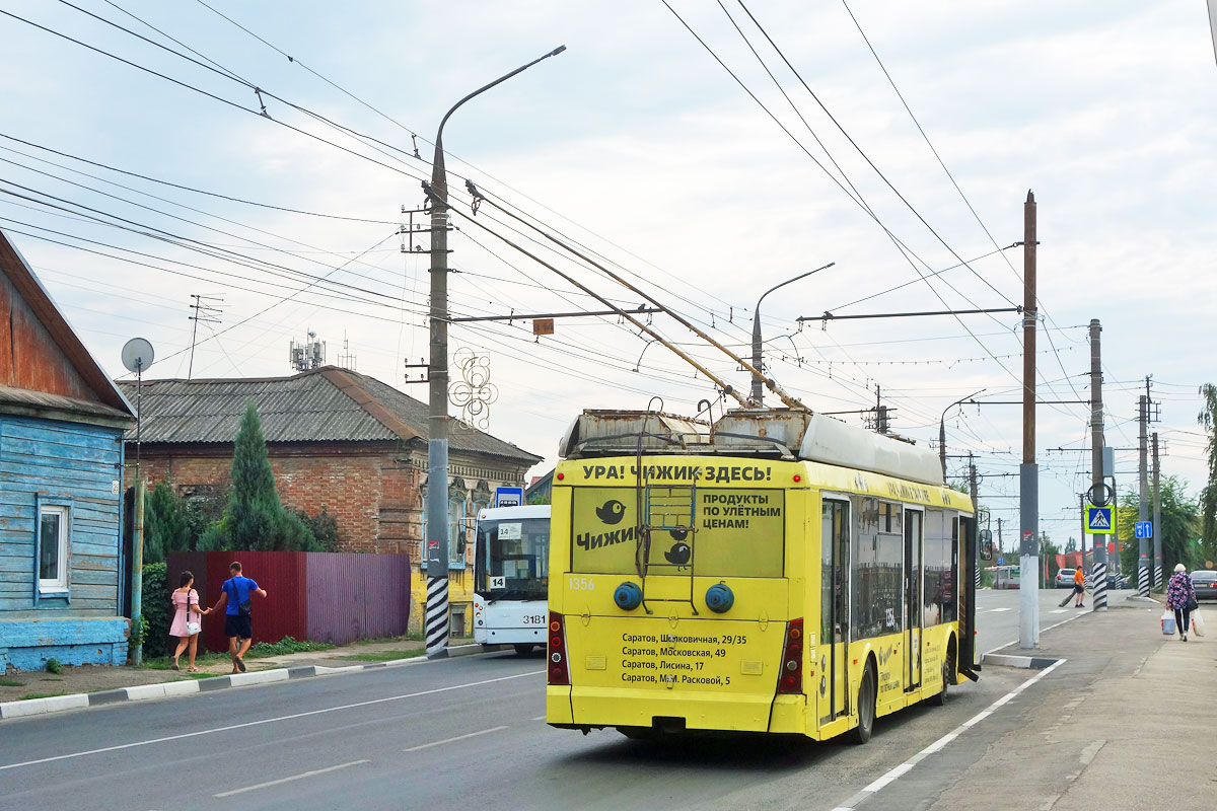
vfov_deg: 25.5
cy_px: 406
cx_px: 608
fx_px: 1792
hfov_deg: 37.5
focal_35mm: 53
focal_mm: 19.53
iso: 125
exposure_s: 1/500
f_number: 5.6
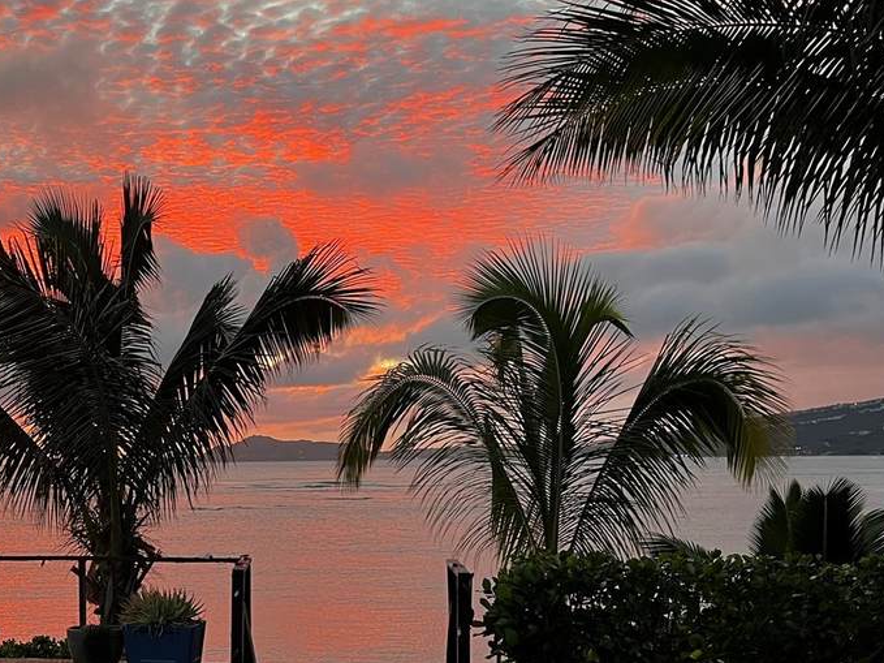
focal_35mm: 49
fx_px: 1251
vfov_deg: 29.2
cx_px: 130
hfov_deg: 37.0
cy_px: 499
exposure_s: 1/73
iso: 125
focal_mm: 5.7
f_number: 1.5
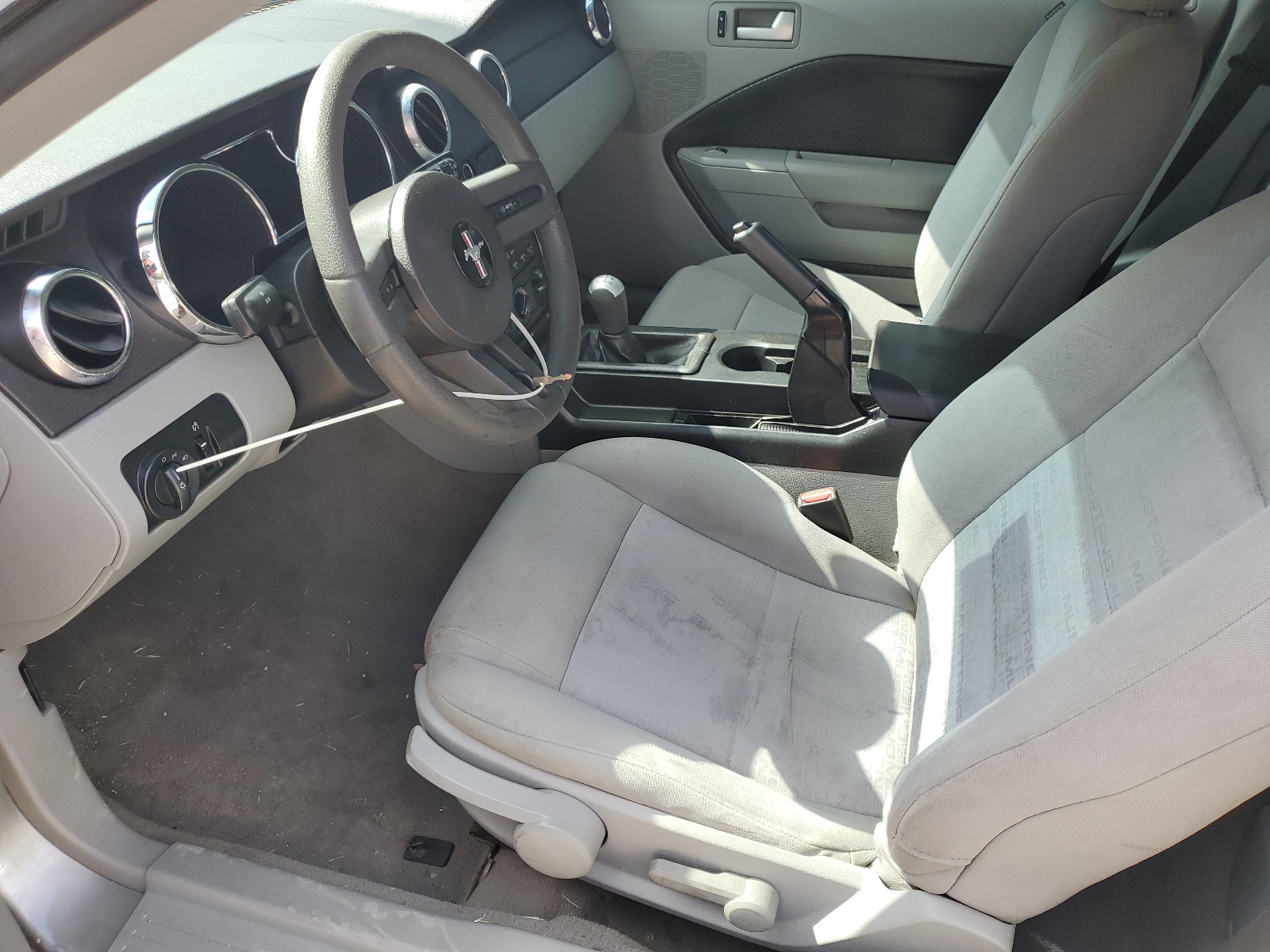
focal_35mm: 26
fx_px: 954
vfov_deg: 53.1
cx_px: 635
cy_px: 476
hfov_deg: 67.3
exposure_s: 1/333
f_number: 1.5
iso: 50
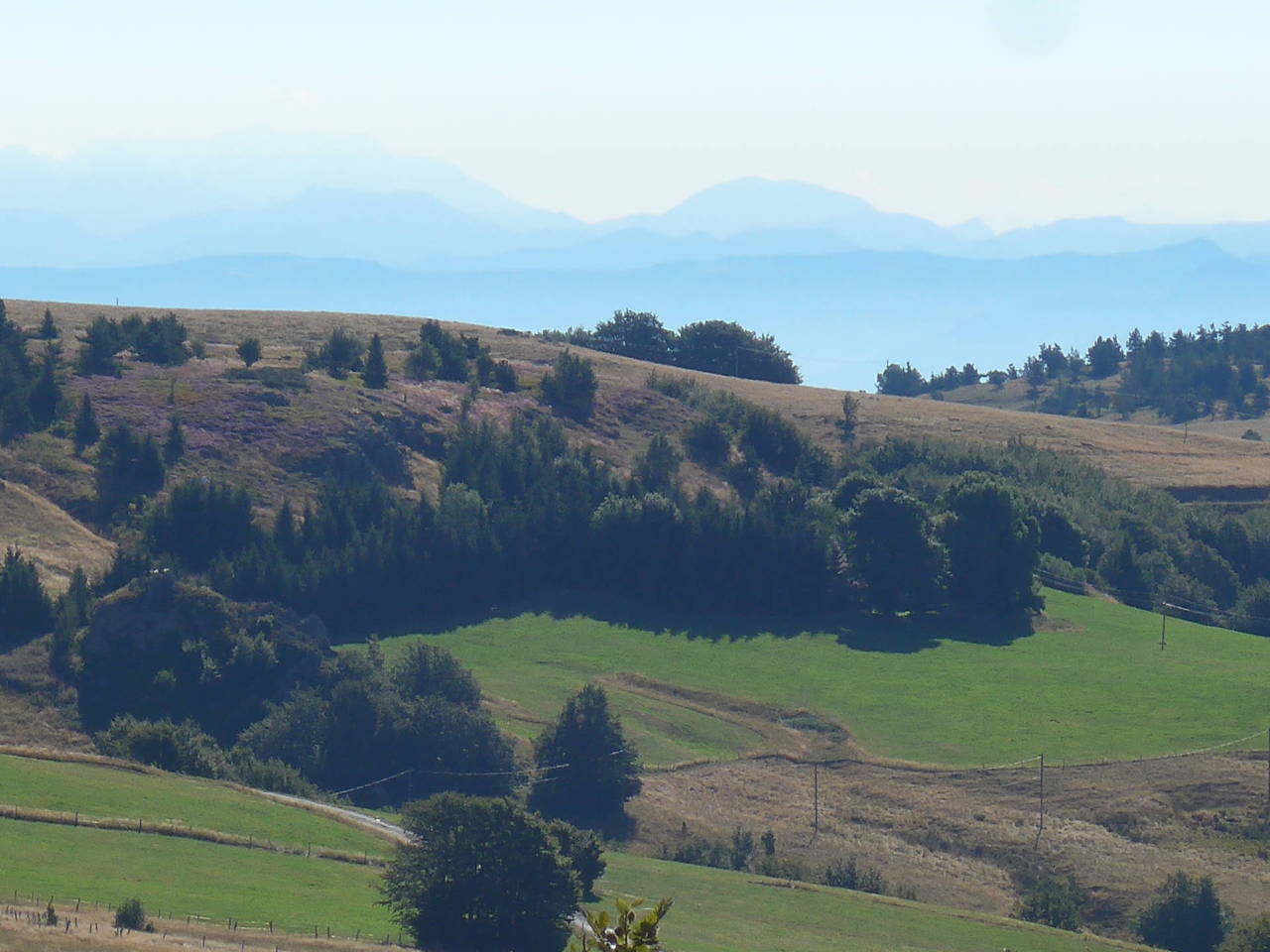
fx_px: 16290
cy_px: 476
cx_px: 635
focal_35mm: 444
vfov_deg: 3.3
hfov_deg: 4.5
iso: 80
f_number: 5.9
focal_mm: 42.8
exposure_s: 1/400
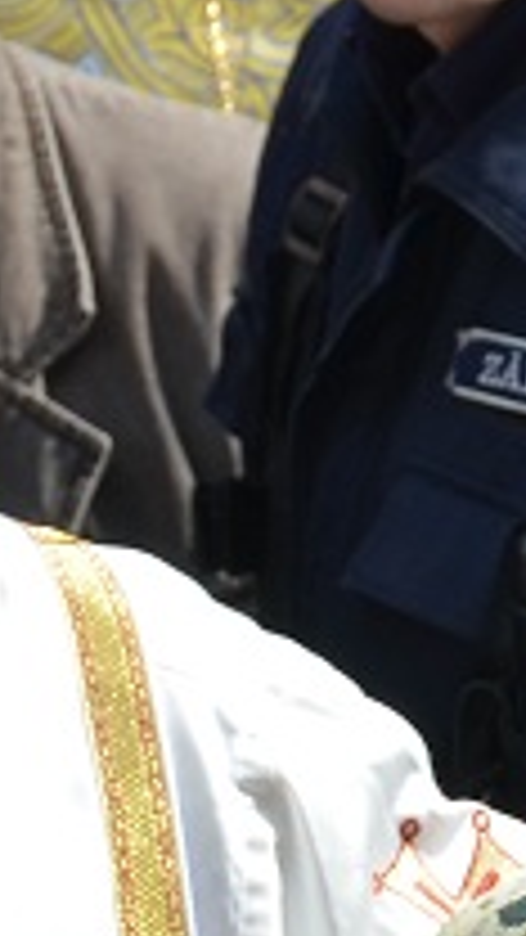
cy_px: 684
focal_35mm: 470
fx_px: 11654
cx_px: -301
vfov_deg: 4.6
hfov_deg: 2.6
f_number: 5
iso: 100
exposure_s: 1/200
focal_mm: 52
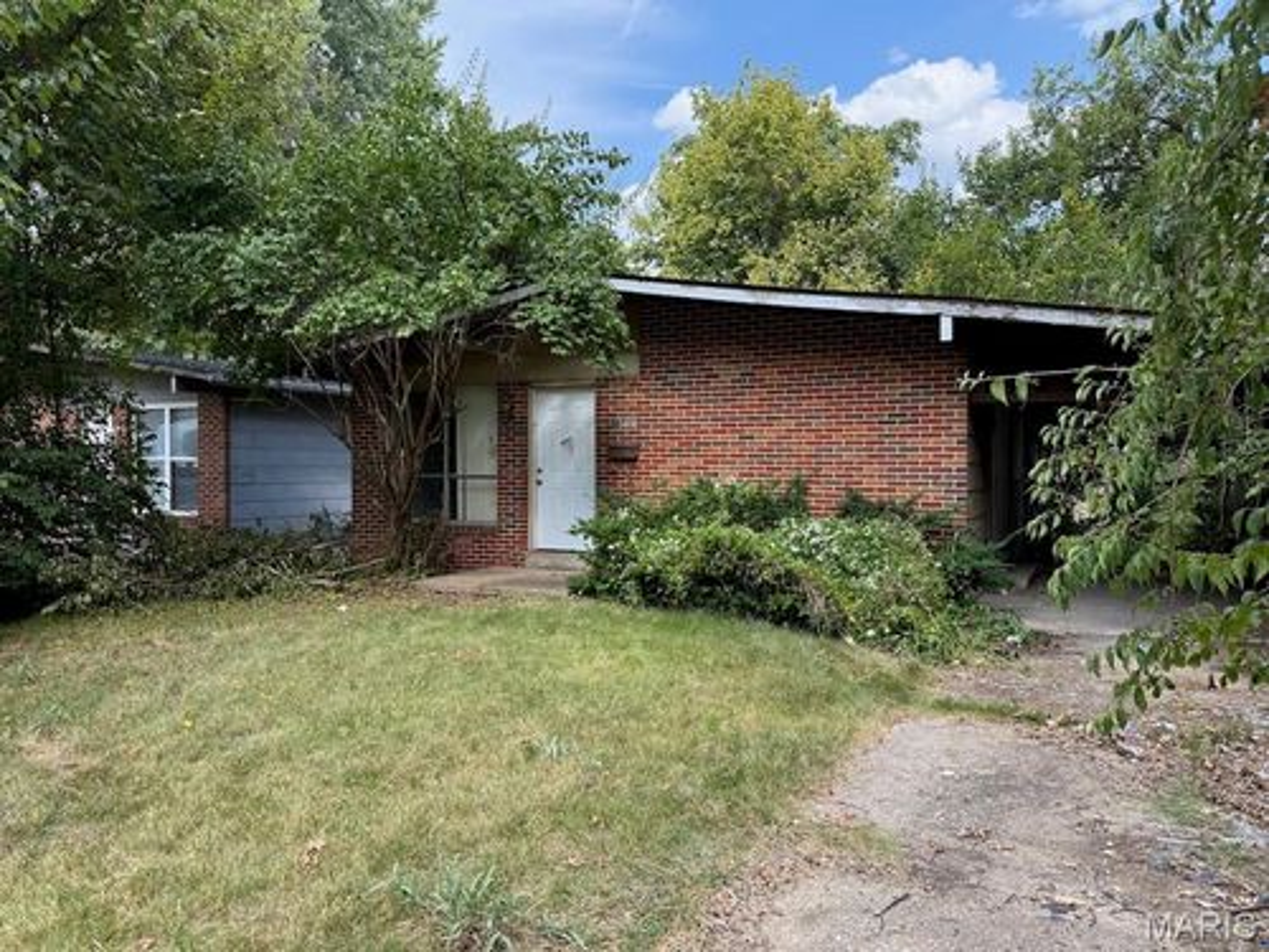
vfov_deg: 56.8
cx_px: 634
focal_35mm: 24
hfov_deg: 71.6
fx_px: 880
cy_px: 476
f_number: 1.78
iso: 100
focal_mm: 6.76
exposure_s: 1/849
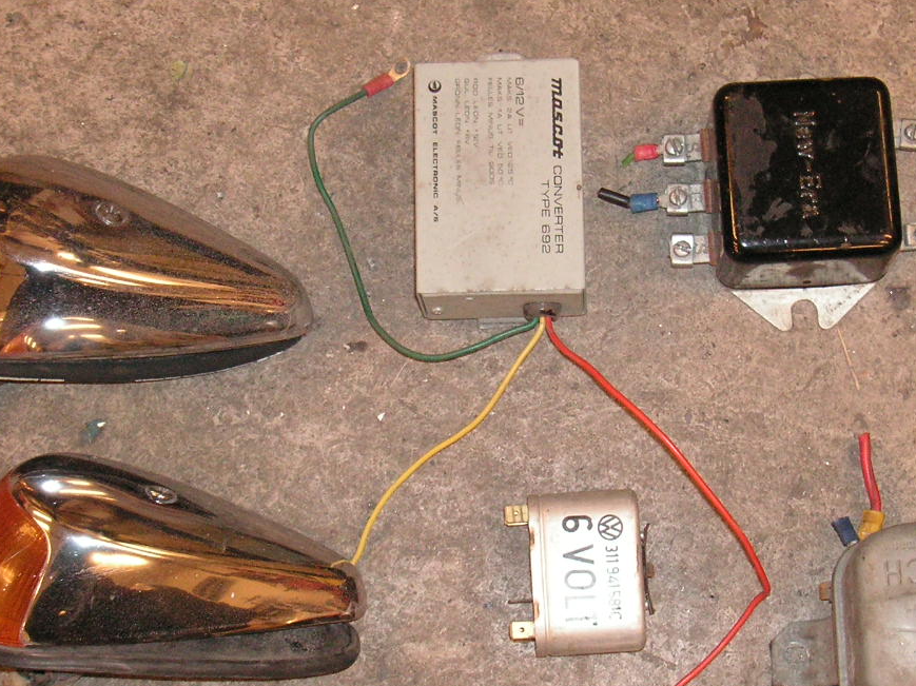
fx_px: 1852
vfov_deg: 21.0
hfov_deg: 27.7
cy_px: 407
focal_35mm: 70
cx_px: 593
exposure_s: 1/45
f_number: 3.3
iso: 160
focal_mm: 6.3
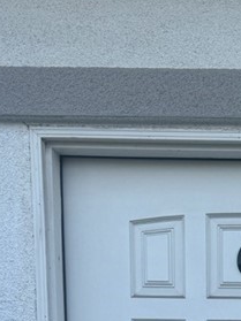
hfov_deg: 16.1
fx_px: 818
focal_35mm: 88
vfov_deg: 20.1
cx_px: 285
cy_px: 435
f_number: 1.78
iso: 80
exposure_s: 1/1524
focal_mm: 6.76
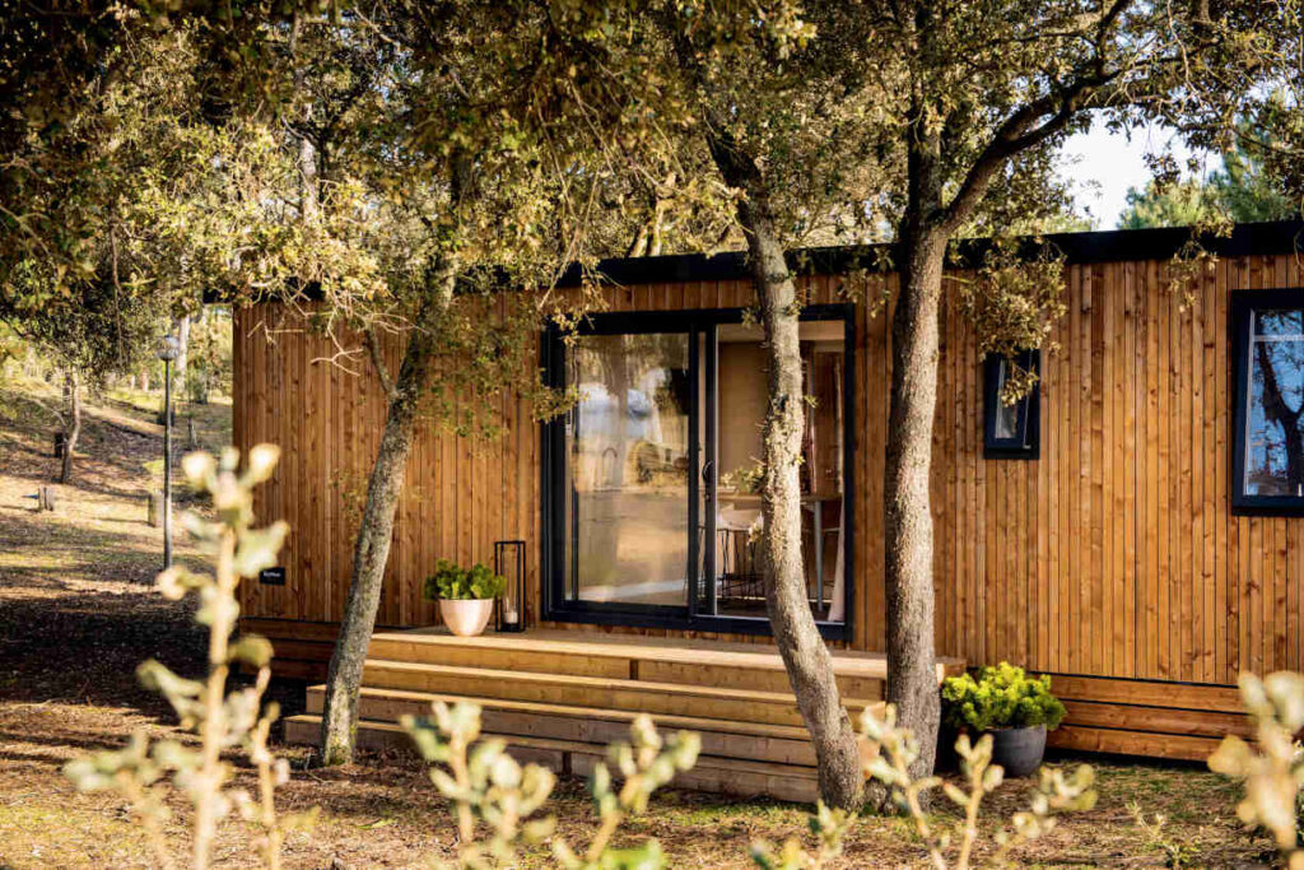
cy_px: 435
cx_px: 652
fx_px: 1884
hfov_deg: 38.2
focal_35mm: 52
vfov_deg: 26.0
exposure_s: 1/20
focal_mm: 52
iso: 64
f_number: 8
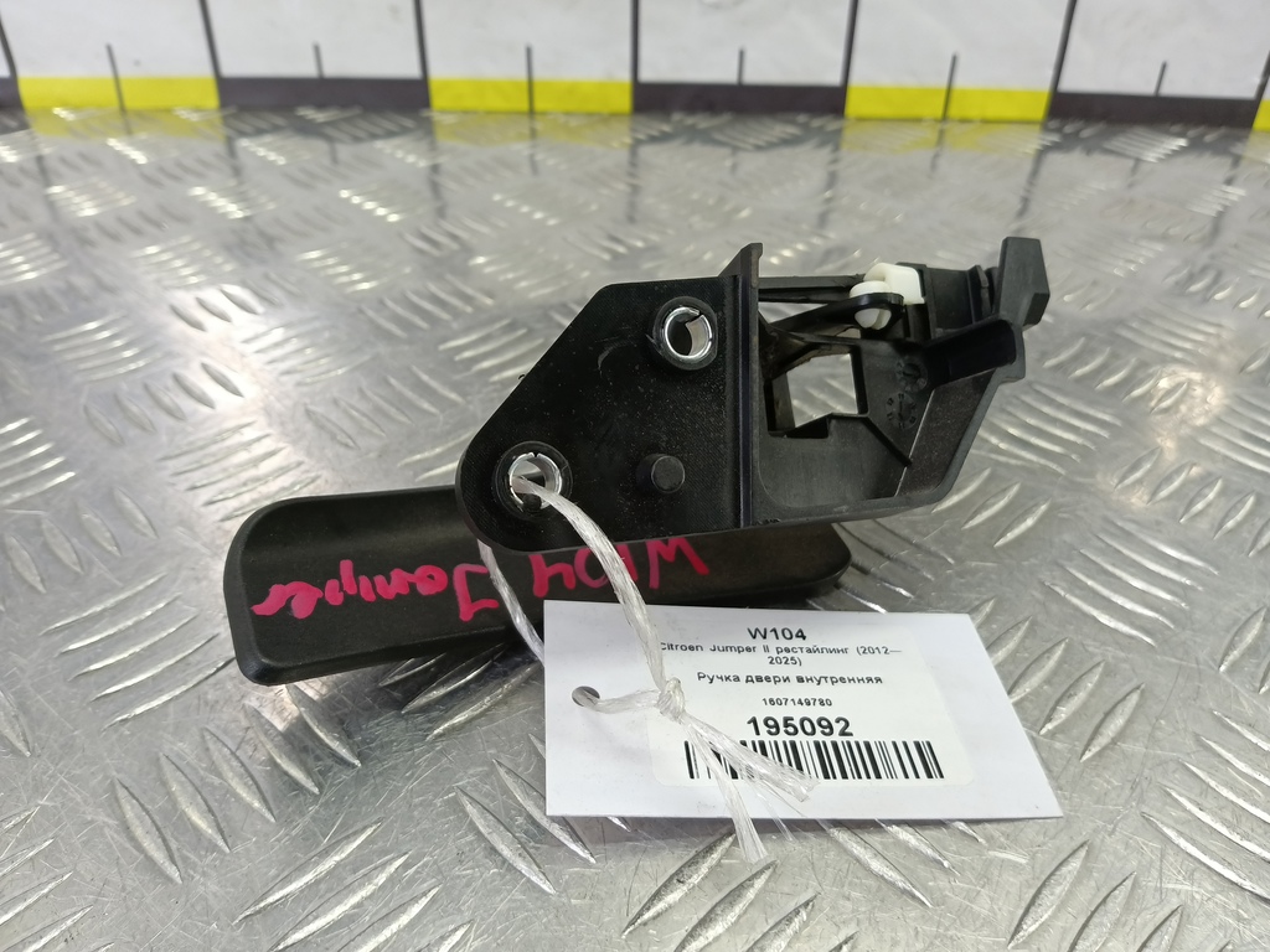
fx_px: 844
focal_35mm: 23
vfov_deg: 58.9
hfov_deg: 73.9
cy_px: 476
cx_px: 635
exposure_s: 1/50
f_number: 1.6
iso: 154
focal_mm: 4.11
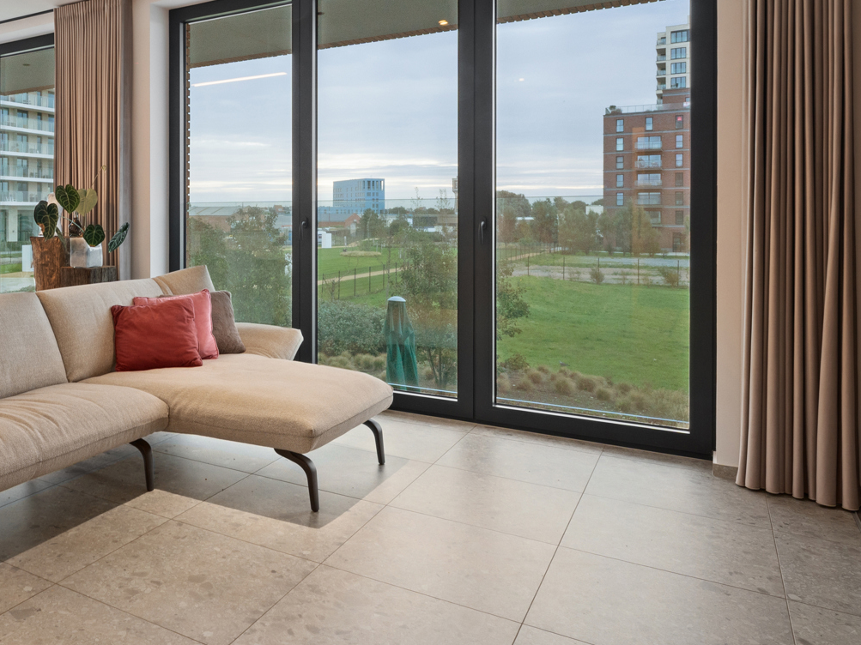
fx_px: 721
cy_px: 228
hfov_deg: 56.9
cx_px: 167
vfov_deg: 47.6
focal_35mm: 29
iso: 250
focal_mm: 14
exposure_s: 1.3
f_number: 11
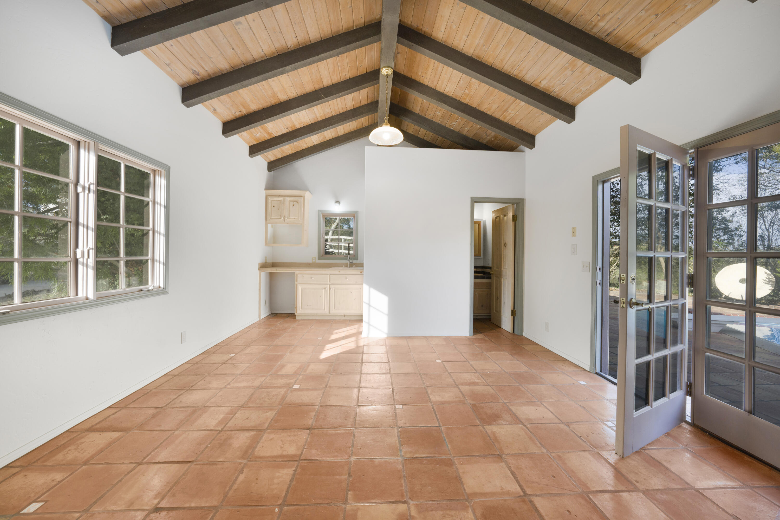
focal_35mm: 13
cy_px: 260
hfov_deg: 108.3
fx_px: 282
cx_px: 390
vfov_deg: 85.4
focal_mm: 13
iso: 640
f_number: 7.1
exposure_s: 1/30
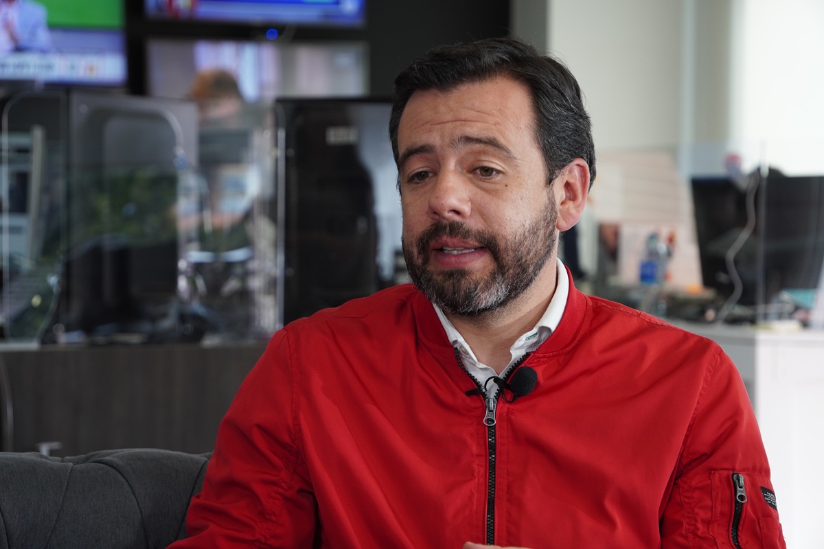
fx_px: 2609
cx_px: 412
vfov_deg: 12.0
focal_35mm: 114
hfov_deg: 17.9
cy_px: 274
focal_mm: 76
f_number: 5
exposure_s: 1/50
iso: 320
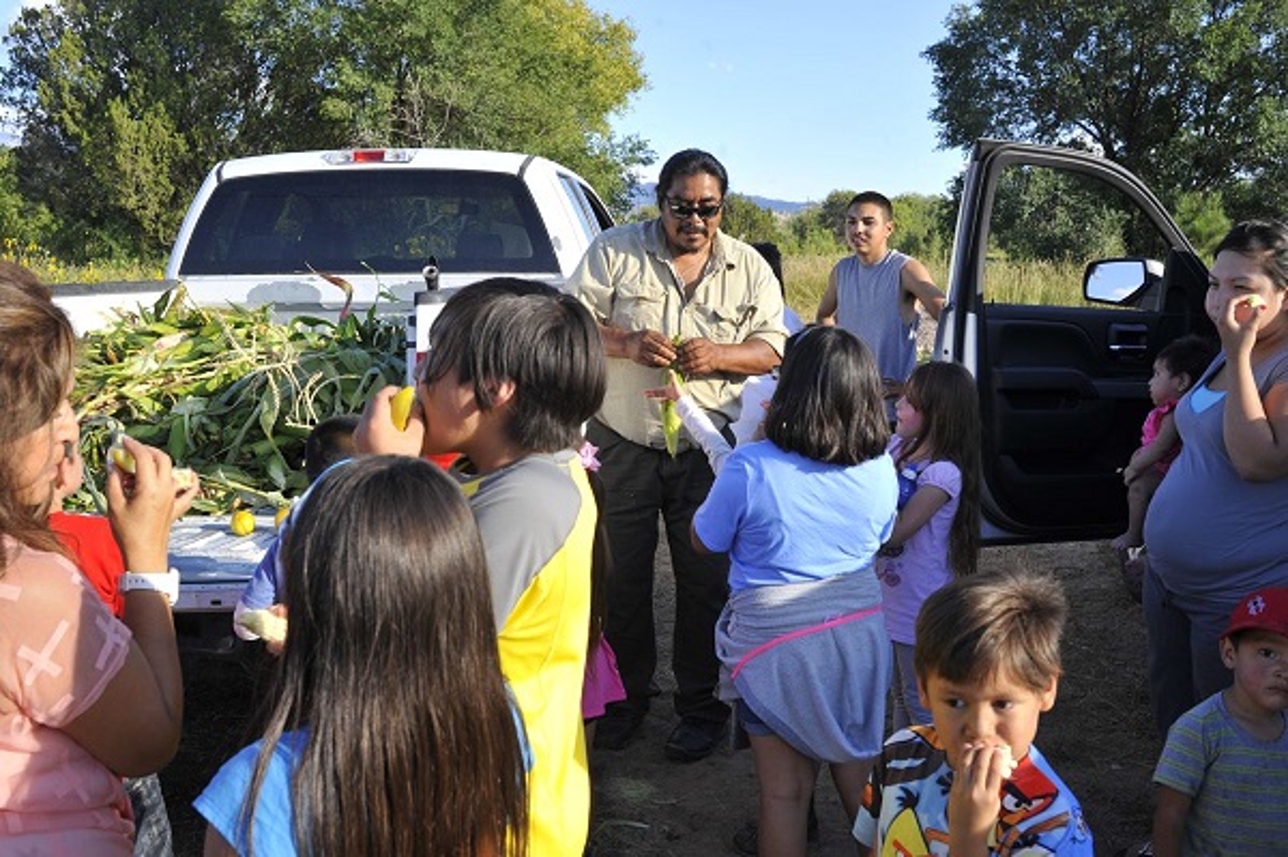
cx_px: 644
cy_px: 428
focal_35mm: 35
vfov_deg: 37.8
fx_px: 1251
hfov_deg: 54.5
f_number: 11
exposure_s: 1/125
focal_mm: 35
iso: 200
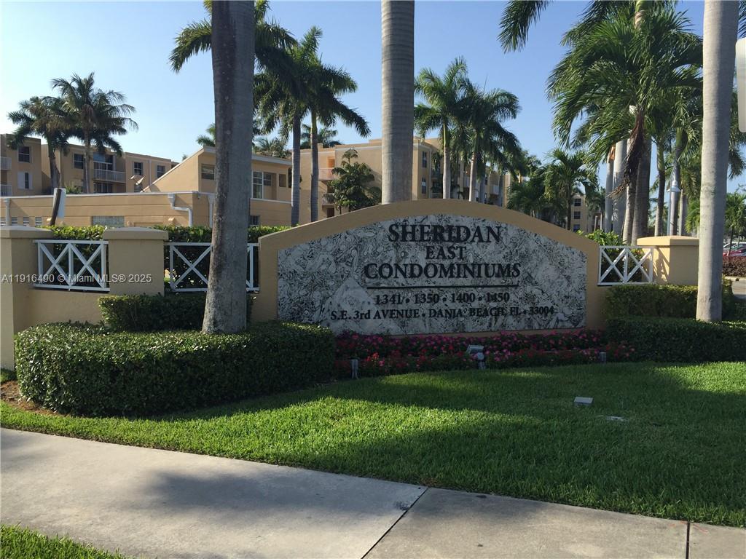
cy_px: 280
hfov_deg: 61.7
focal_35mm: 29
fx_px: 625
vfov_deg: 48.2
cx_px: 373
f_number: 2.2
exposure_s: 1/1319
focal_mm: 4.15
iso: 32
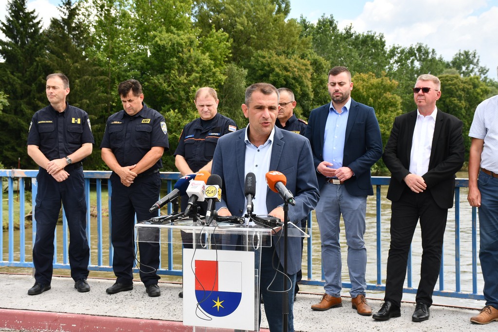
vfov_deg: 21.6
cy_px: 166
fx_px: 872
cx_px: 249
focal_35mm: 63
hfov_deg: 31.9
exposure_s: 1/250
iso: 180
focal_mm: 42
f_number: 8
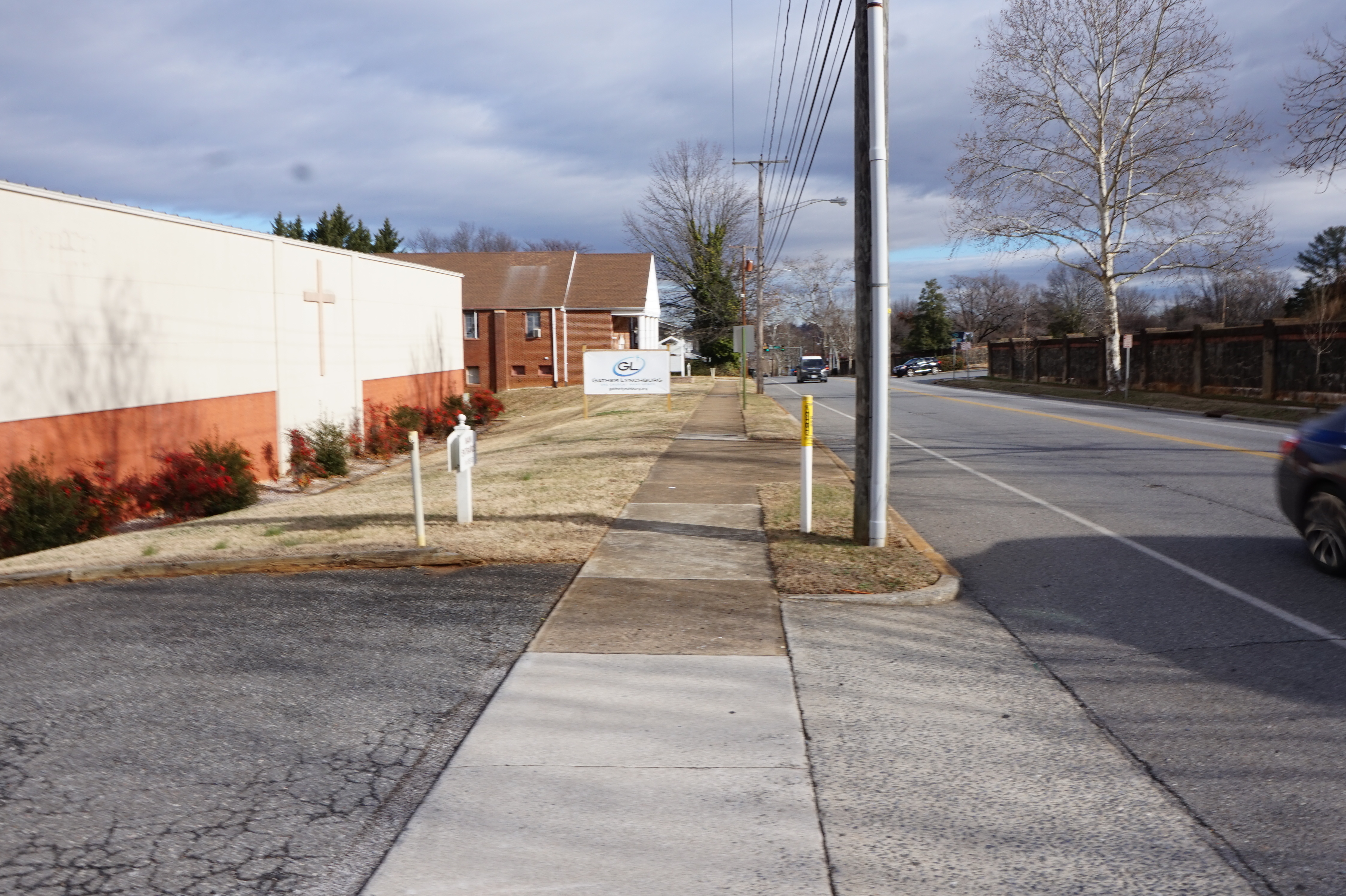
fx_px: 1084
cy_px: 428
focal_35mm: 29
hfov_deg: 63.5
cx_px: 756
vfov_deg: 44.9
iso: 100
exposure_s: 1/80
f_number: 14
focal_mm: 16
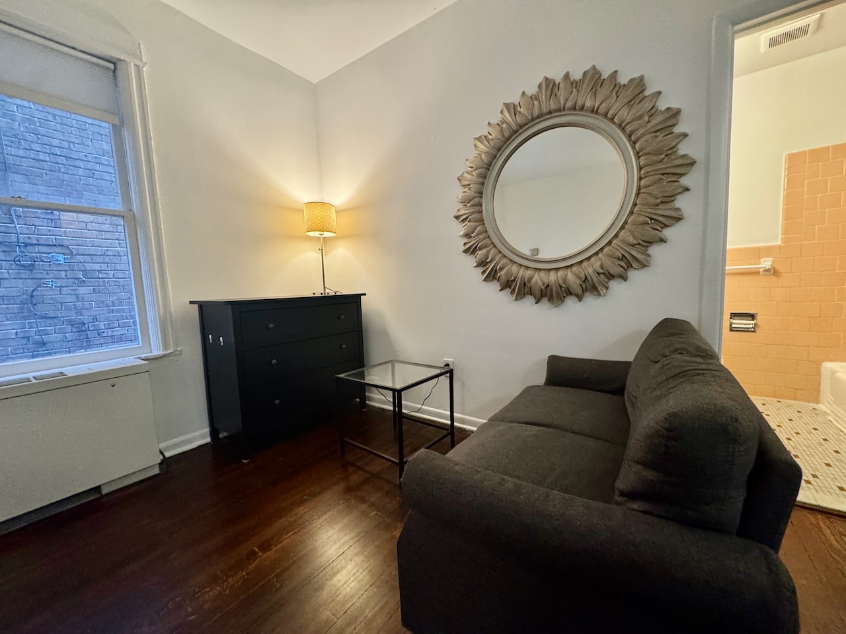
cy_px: 317
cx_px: 423
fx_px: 342
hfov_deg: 102.1
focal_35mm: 14
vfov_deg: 85.7
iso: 500
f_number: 2.2
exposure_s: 1/60
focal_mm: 2.22
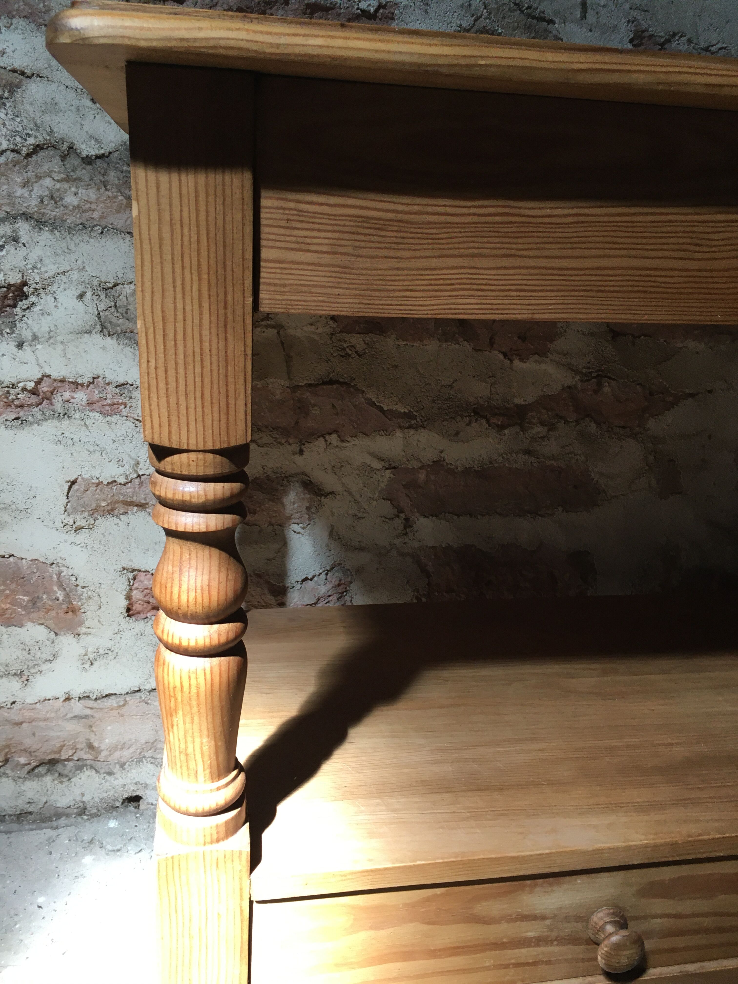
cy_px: 492
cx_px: 369
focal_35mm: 29
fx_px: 824
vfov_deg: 61.7
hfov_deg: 48.2
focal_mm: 4.15
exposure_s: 1/33
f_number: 2.2
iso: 50
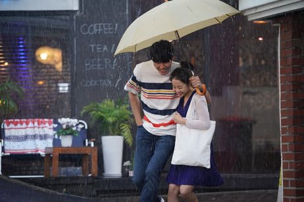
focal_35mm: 149
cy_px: 101
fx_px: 1258
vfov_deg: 9.2
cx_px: 152
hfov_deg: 13.8
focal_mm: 149
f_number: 4
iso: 3200
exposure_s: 1/160
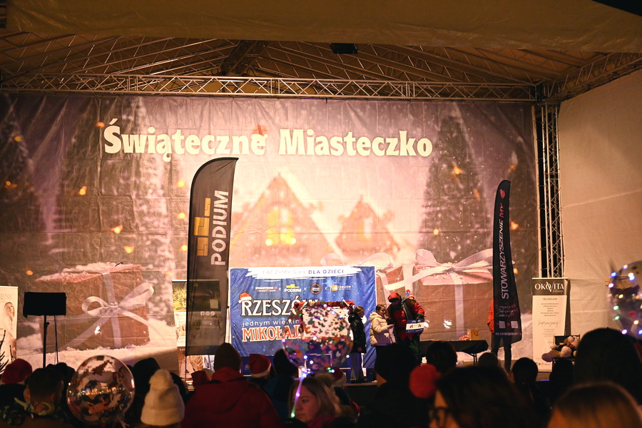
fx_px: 1337
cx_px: 321
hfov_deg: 27.0
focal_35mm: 75
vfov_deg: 18.2
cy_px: 214
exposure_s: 1/125
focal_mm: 50
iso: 3200
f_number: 4.5
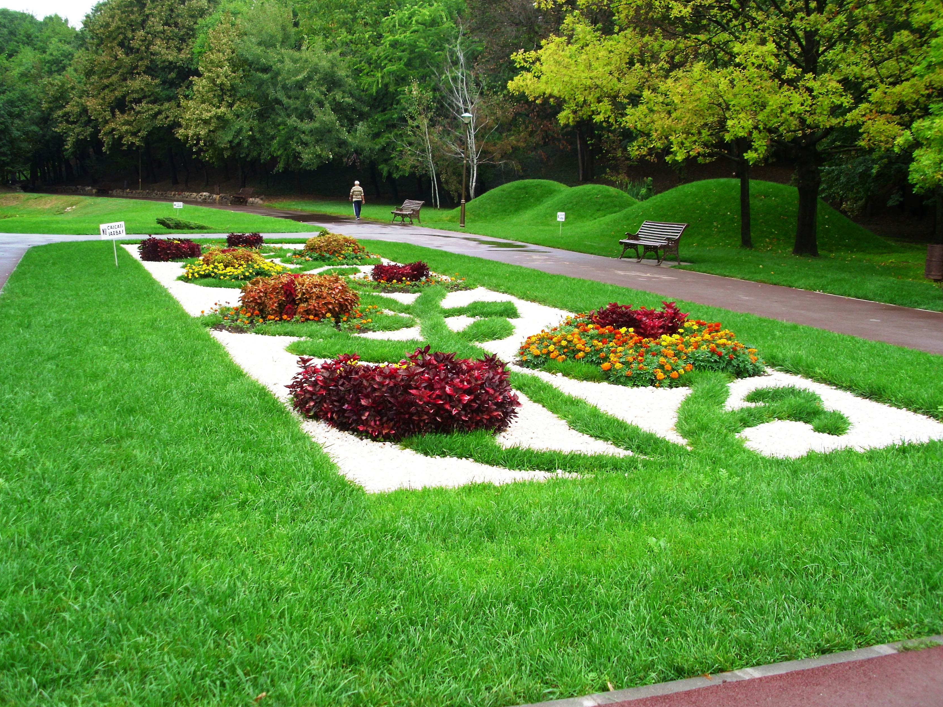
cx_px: 483
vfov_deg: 37.7
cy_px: 344
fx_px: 1035
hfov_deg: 49.0
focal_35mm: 38
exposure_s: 1/133
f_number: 3
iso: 50
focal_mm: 6.2
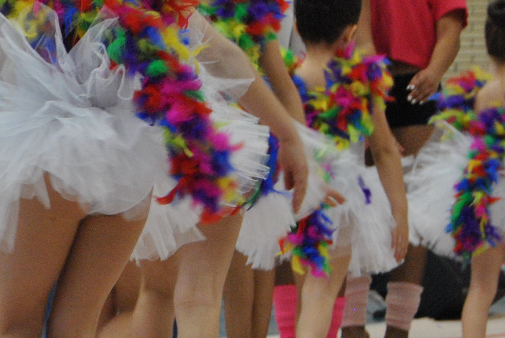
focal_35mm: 242
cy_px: 98
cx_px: -105
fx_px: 3406
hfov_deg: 8.4
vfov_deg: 5.7
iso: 800
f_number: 5
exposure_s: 1/100
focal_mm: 55
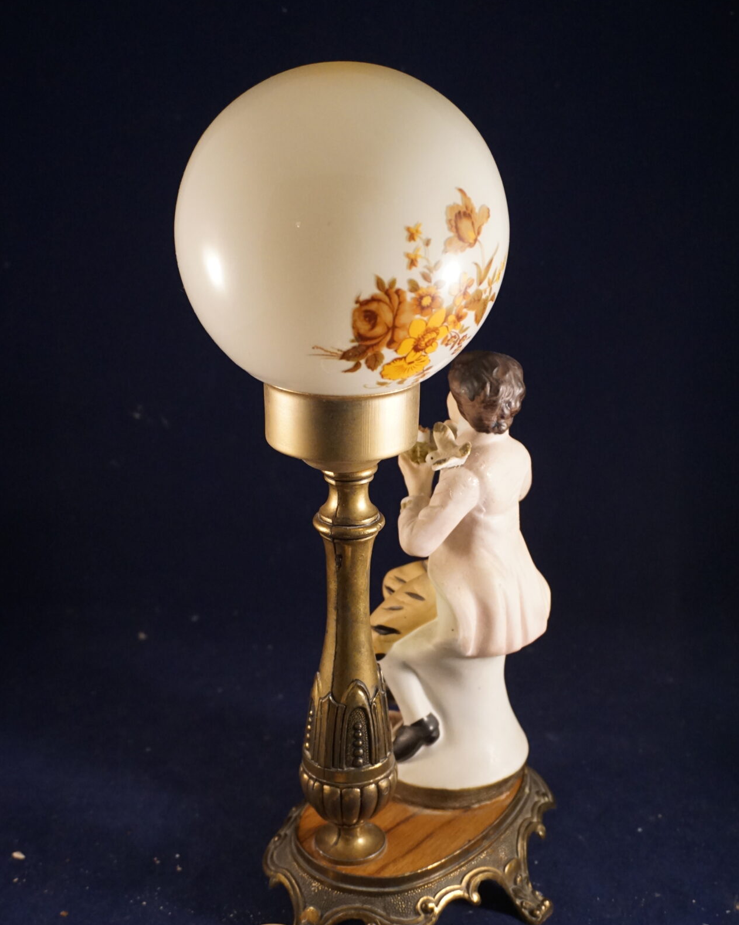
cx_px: 373
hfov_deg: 31.4
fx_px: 1313
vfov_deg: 38.7
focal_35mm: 48
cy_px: 509
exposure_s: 1/160
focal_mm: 28
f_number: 4.5
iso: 2500
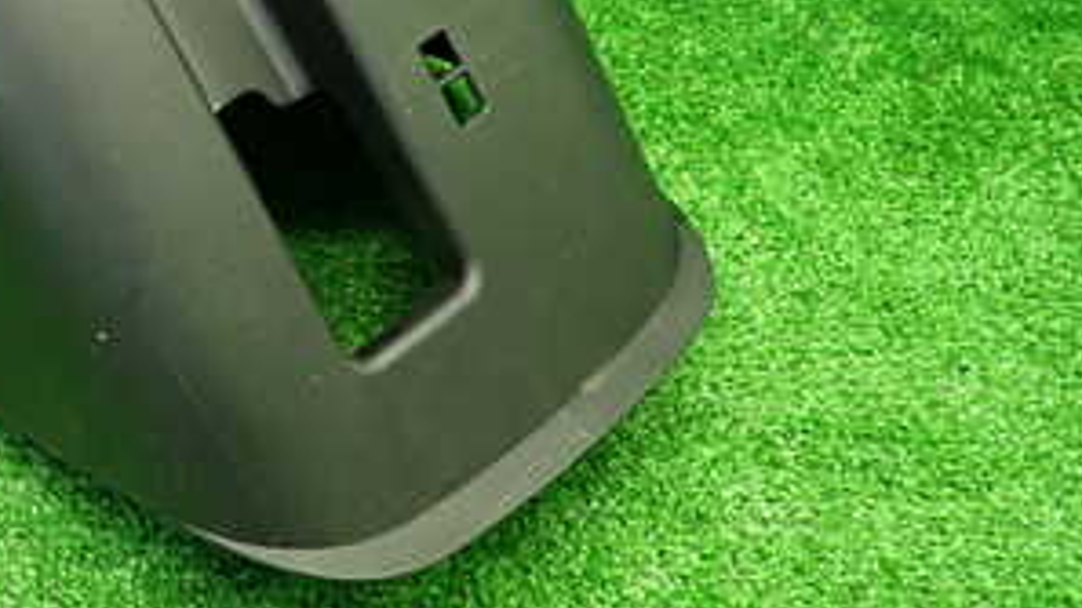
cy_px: 0
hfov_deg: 36.1
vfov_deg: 21.1
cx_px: 164
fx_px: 1578
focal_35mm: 55
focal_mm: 4.5
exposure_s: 1/30
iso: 200
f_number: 2
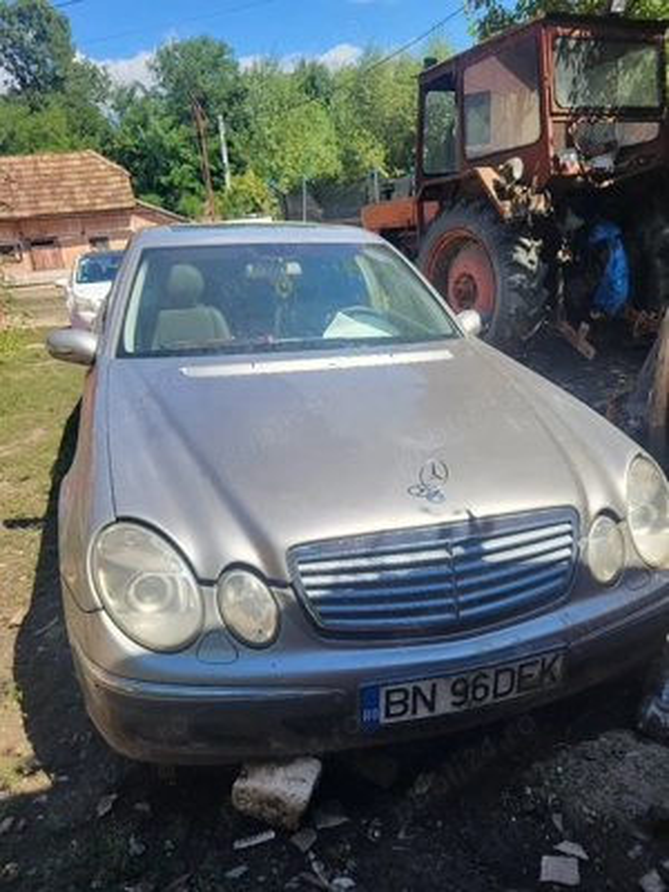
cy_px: 446
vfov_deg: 67.3
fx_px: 670
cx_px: 334
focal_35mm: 26
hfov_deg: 53.1
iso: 40
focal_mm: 5.4
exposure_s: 1/1250
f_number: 1.8
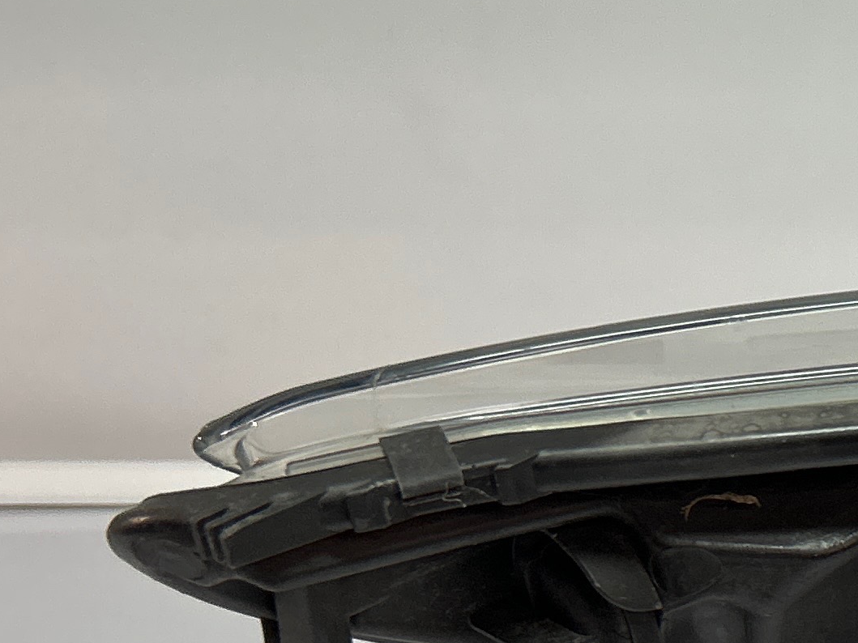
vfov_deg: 14.6
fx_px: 2454
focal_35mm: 99
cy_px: 681
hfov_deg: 16.4
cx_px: 1585
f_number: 1.5
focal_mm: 5.7
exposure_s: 1/100
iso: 80
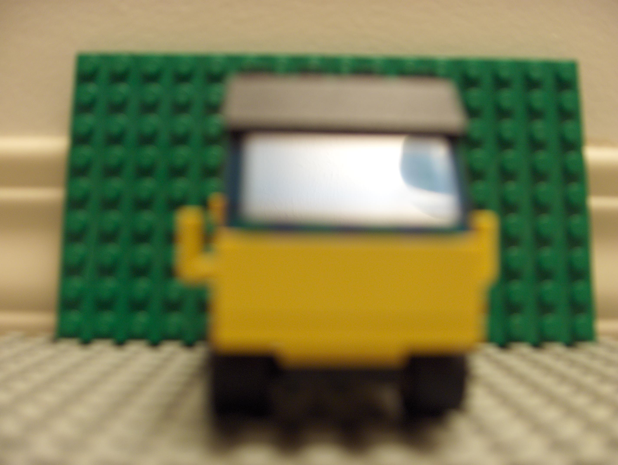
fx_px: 697
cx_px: 309
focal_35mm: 39
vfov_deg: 36.9
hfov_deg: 47.8
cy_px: 232
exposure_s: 1/2.28
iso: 100
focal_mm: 8
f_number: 2.8
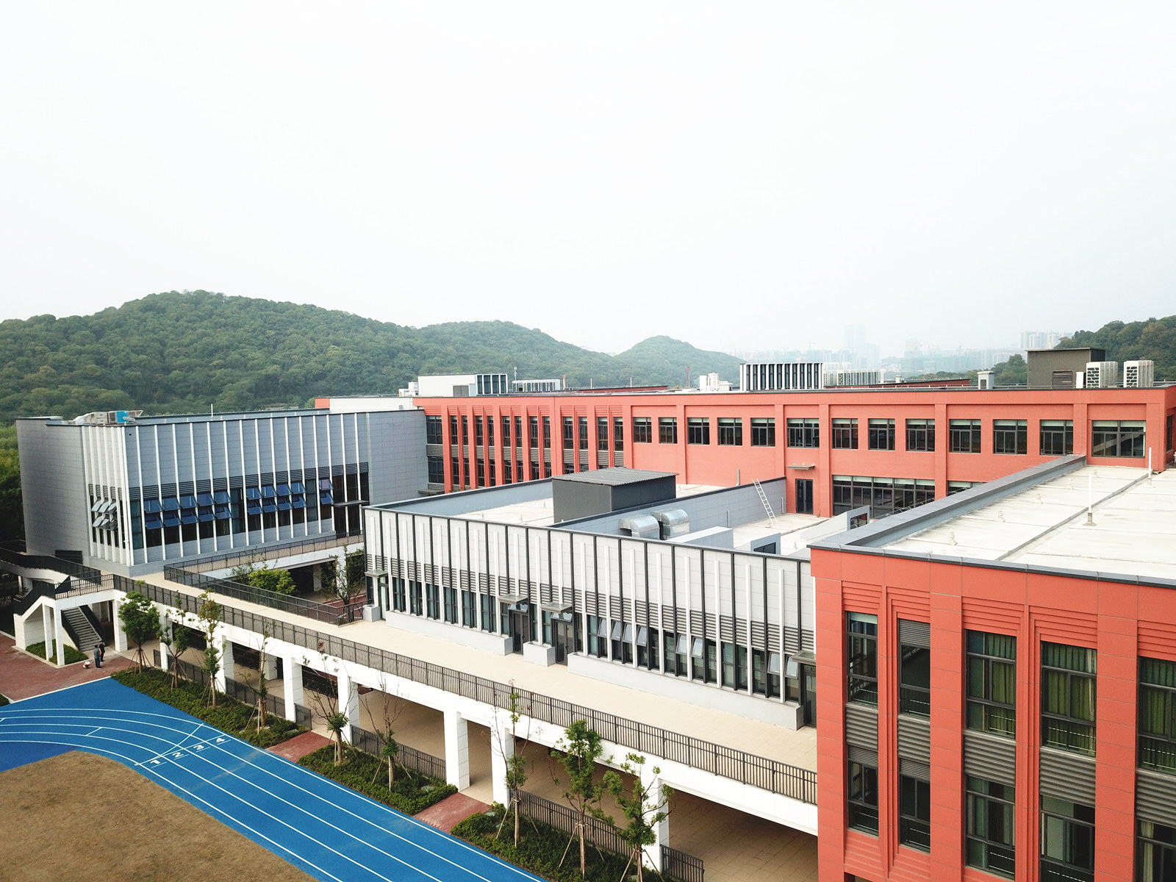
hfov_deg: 67.3
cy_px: 441
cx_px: 588
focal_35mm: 26
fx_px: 883
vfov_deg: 53.1
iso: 100
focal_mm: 4.73
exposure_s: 1/327
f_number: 2.2
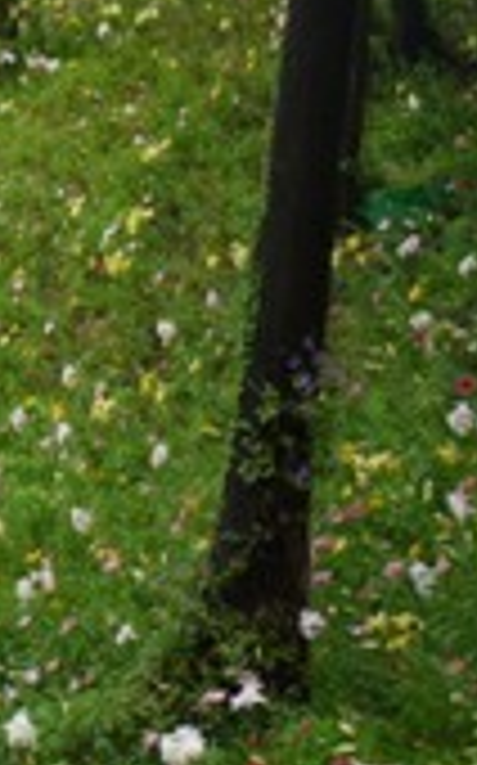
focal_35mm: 95
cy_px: 468
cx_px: -482
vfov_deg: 21.8
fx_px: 1979
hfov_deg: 12.2
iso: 100
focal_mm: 17
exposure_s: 1/80
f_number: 3.8
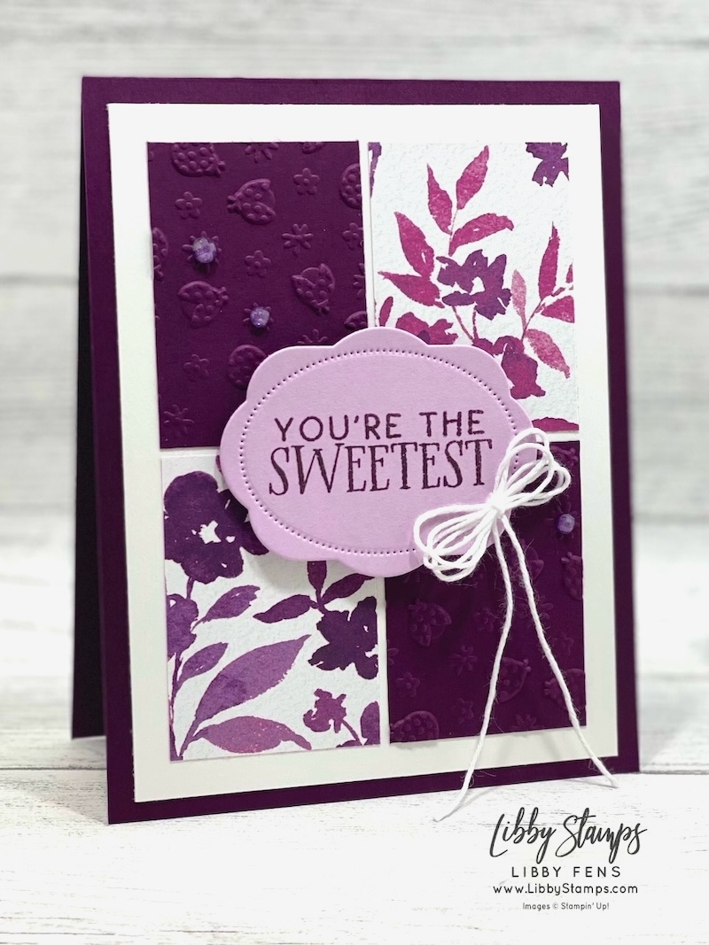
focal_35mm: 52
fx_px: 1420
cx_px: 354
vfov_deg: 36.8
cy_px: 472
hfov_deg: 28.0
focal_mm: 6
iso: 100
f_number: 2
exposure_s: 1/120
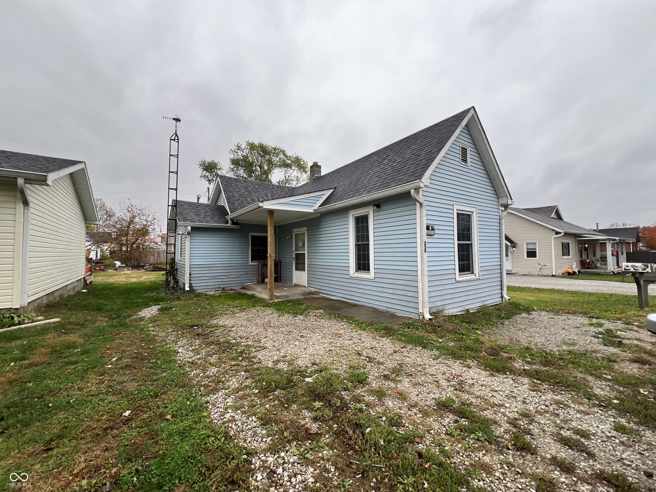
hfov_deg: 106.2
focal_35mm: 13
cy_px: 246
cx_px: 328
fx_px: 246
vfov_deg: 89.9
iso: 32
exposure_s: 1/258
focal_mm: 1.57
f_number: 1.8
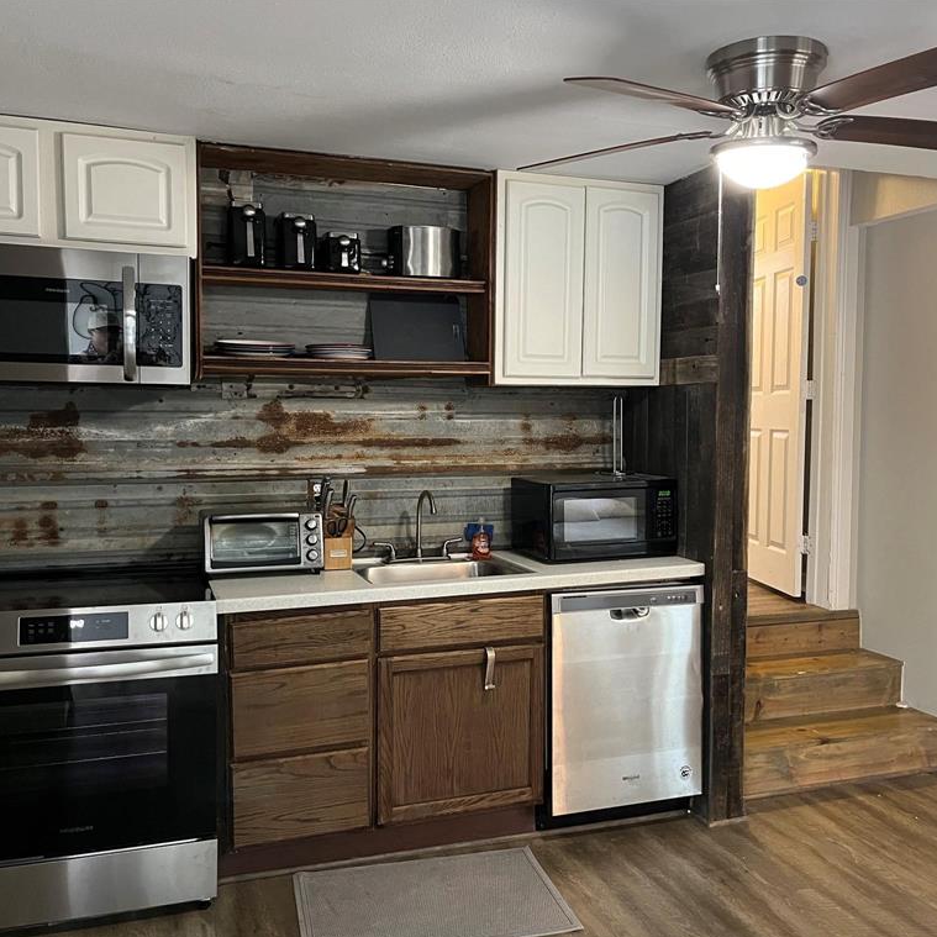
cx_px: 493
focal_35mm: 31
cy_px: 470
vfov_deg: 52.5
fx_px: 949
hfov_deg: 52.5
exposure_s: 1/40
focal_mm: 5.1
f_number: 1.6
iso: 400
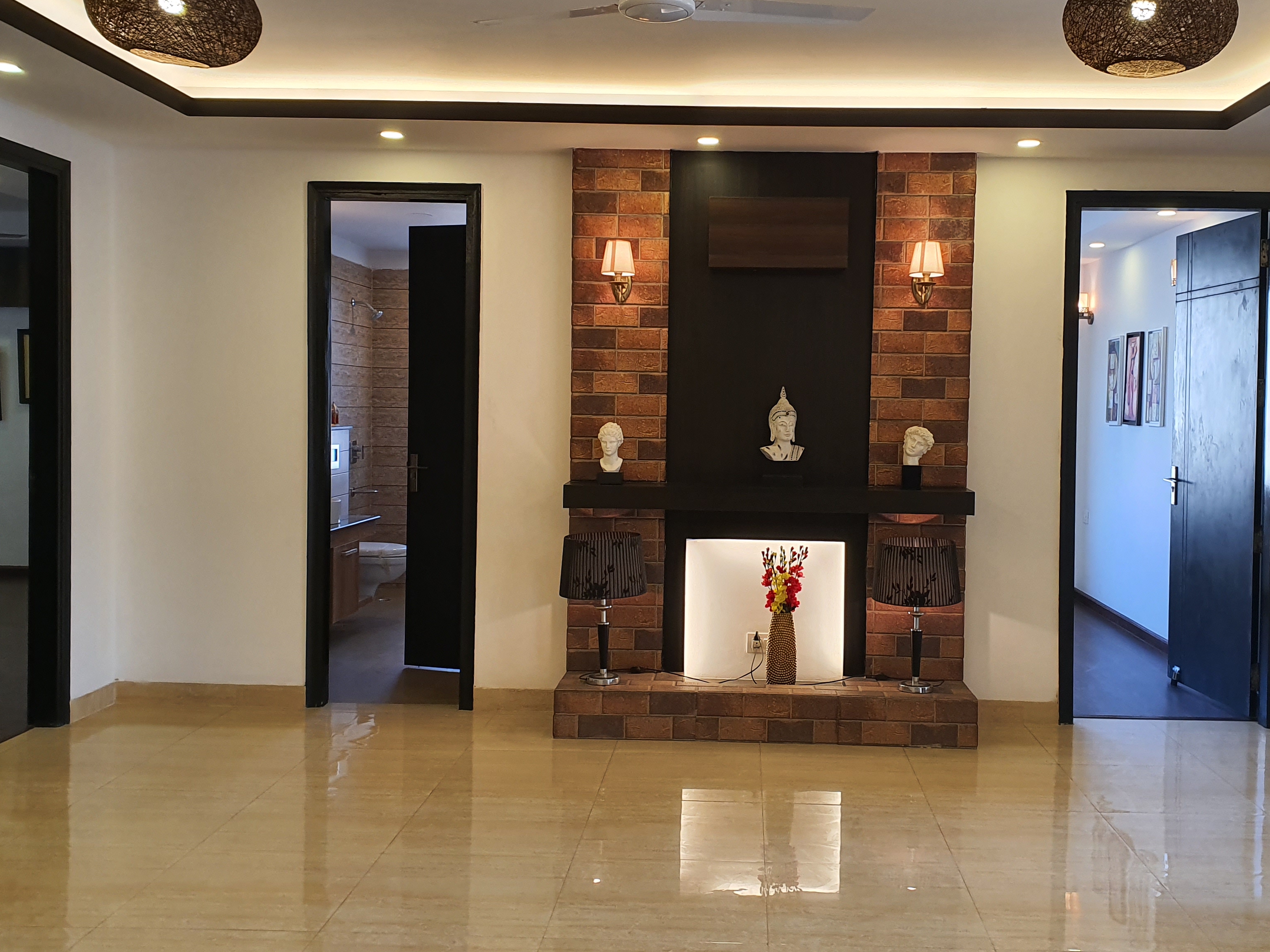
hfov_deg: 53.8
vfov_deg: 41.7
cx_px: 714
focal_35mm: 34
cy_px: 430
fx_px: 1247
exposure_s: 1/100
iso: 100
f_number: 2.4
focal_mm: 4.3
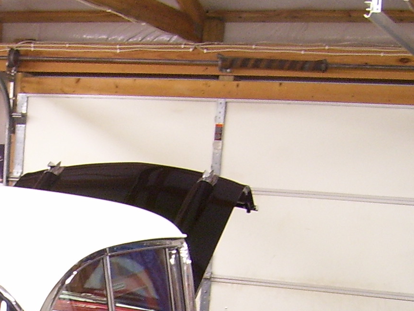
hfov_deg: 18.9
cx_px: 1
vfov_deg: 14.0
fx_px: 1208
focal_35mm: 101
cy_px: 426
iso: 160
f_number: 2.7
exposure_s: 1/10
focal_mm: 5.6
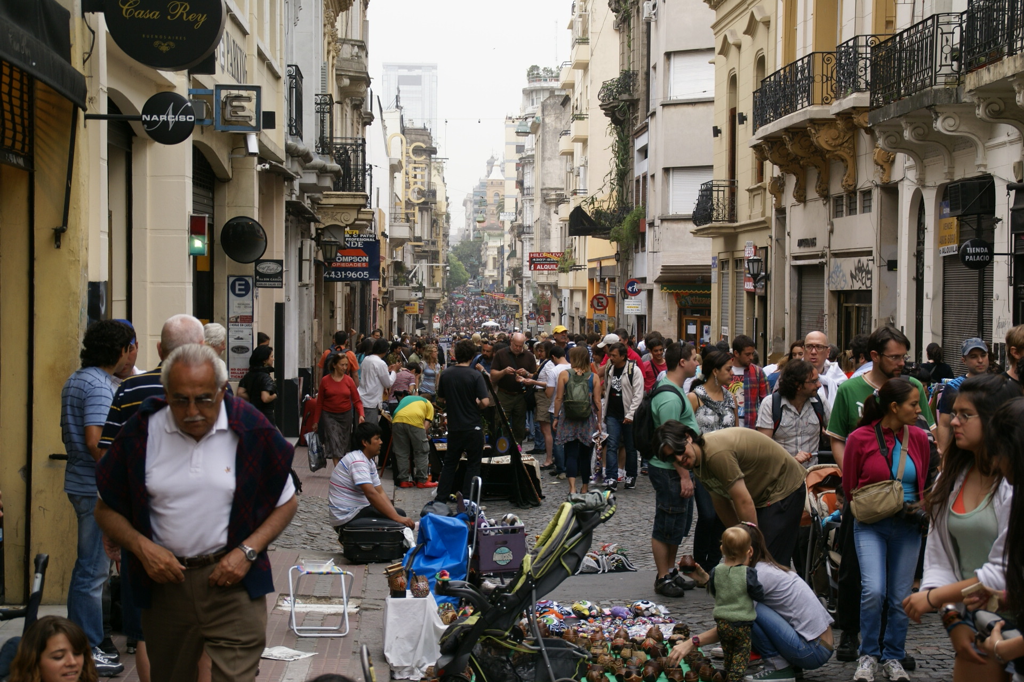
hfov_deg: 27.0
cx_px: 512
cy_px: 341
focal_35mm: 75
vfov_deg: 18.2
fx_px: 2133
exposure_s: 1/100
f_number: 6.3
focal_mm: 50
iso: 100
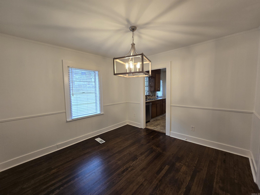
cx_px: 130
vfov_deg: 89.9
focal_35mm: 13
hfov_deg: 106.2
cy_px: 98
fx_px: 98
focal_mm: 2.2
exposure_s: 1/60
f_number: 2.2
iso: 100
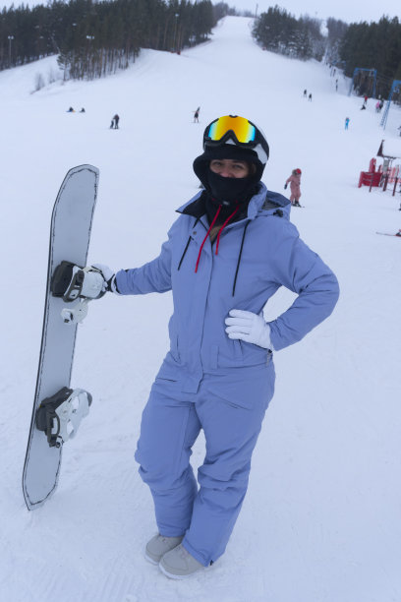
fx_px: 627
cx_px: 200
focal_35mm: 38
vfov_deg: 51.3
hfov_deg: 35.5
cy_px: 301
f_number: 6.3
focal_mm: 25
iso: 200
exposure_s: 1/500
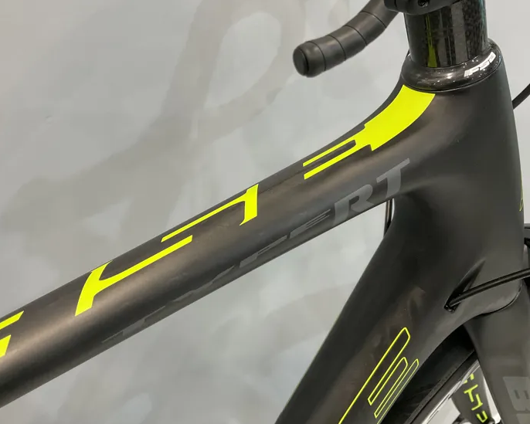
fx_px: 518
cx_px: 270
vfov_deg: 44.5
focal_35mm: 33
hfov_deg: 54.2
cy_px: 206
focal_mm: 3
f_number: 1.8
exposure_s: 1/50
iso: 160
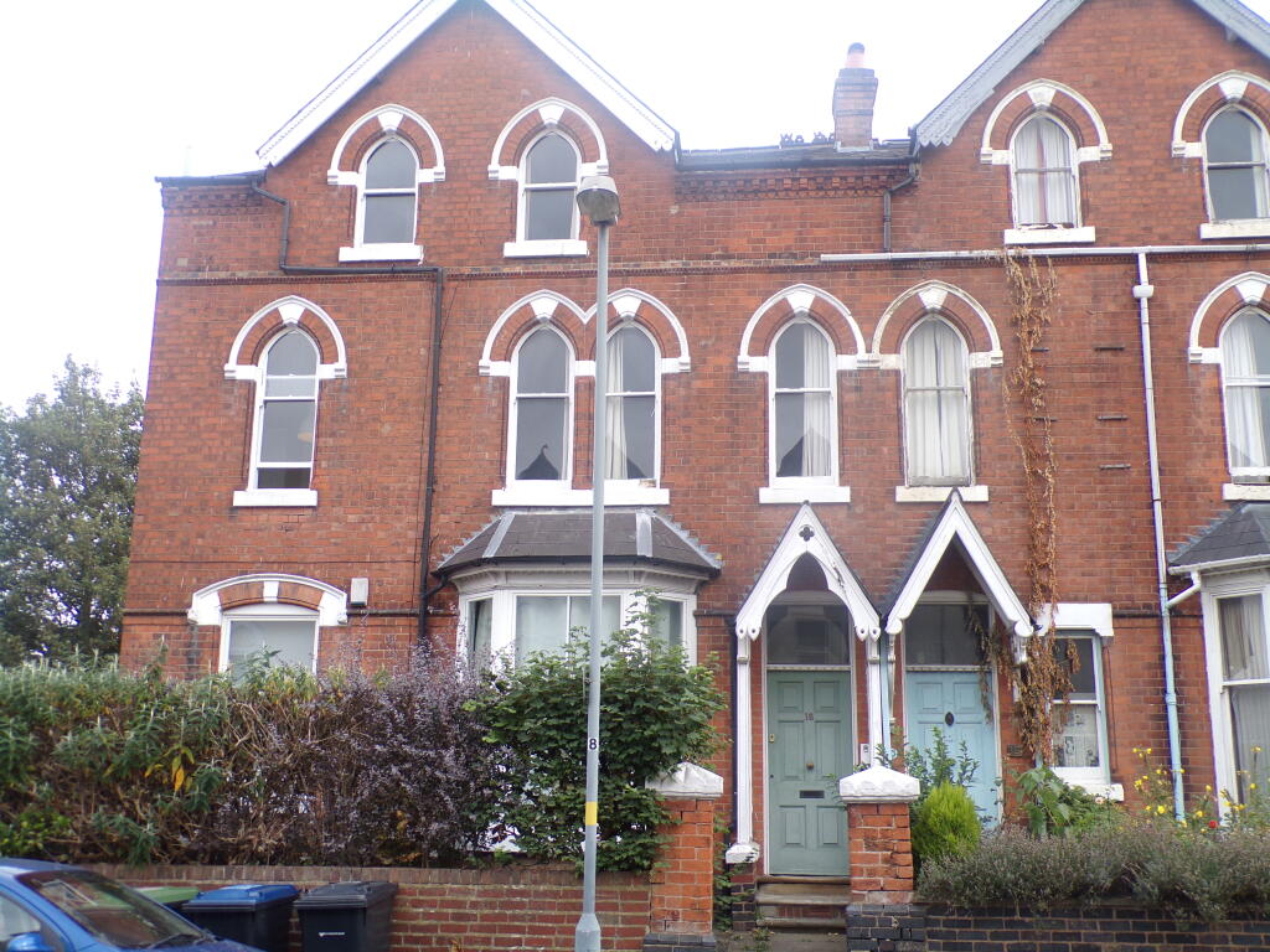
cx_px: 635
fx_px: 1357
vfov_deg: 38.7
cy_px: 476
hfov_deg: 50.1
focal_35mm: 37
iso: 80
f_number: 3.3
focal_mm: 6.6
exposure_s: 1/300
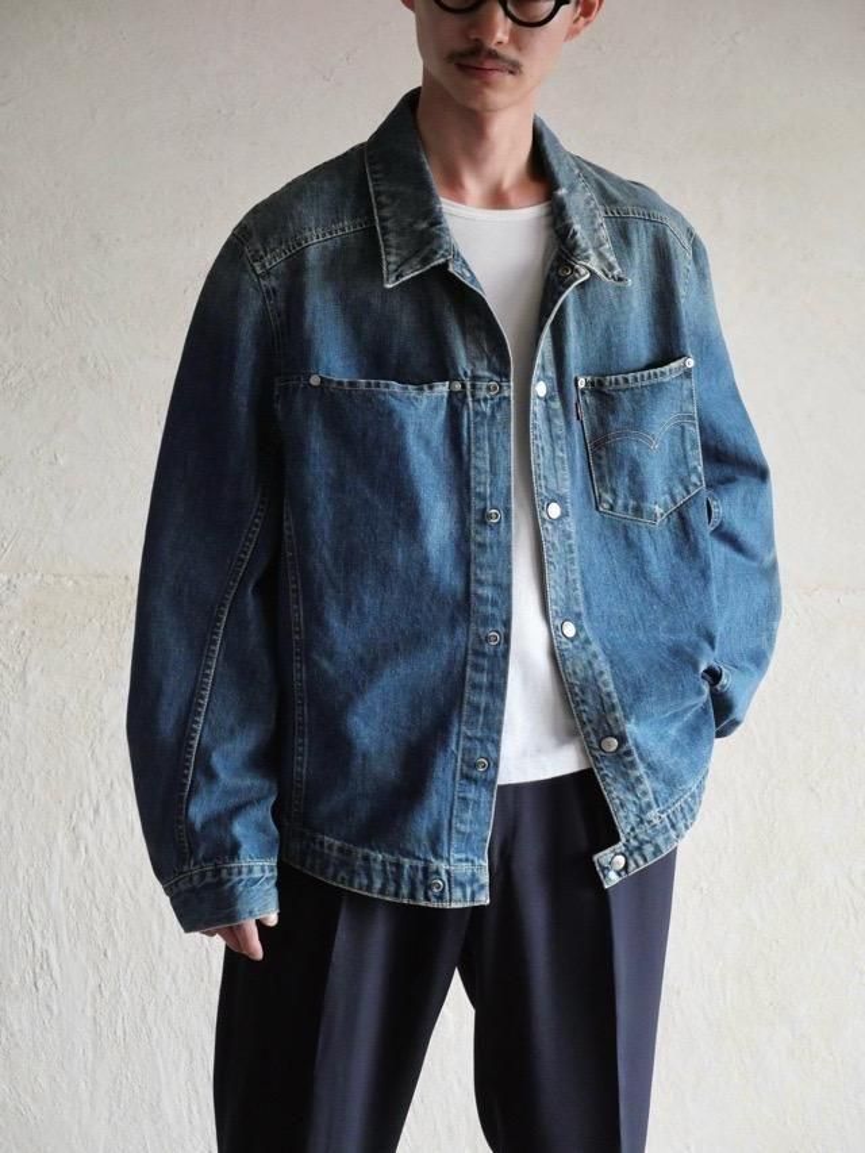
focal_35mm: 112
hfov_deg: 13.2
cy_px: 576
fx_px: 3731
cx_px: 432
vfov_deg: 17.6
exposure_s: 1/125
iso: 3200
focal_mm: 56
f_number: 4
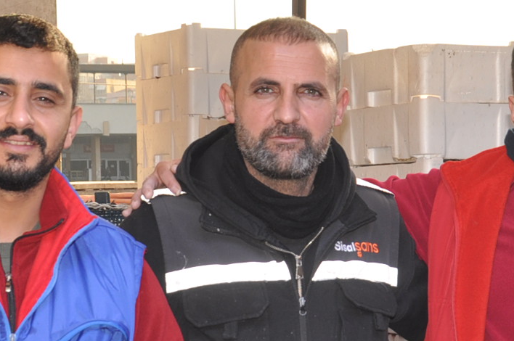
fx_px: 1618
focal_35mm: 114
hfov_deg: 18.0
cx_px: 287
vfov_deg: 12.0
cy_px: 302
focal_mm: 25
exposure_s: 1/200
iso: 200
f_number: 6.3
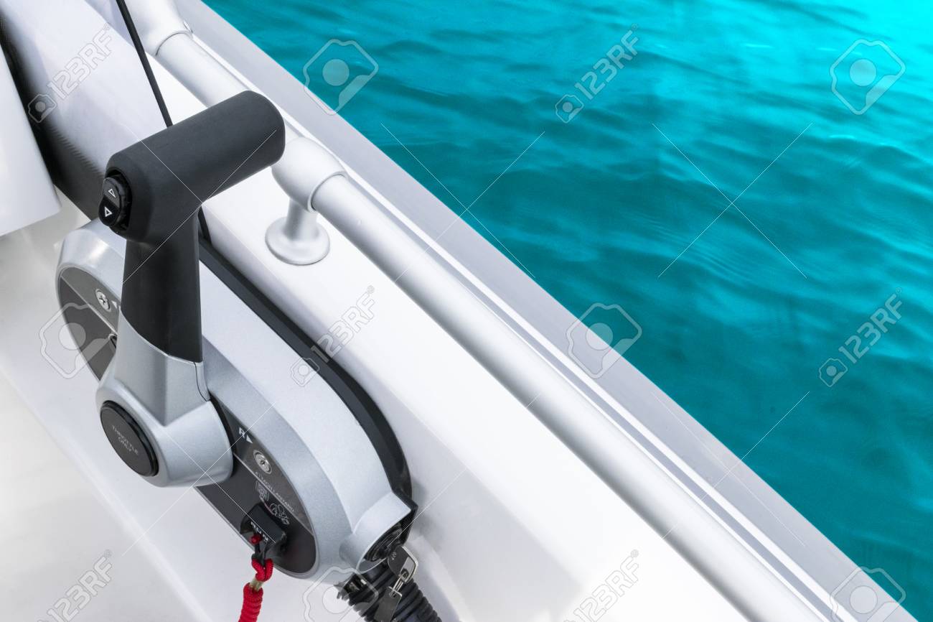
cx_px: 466
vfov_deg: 30.8
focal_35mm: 44
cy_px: 311
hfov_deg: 45.0
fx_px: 1127
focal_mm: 29
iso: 160
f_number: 25
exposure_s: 1/100
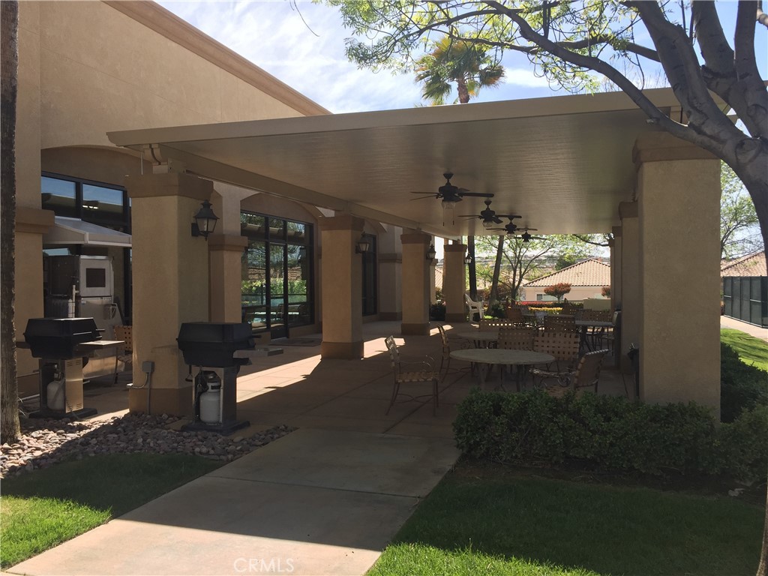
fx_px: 643
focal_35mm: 29
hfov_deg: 61.7
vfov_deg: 48.2
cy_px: 288
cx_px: 384
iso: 32
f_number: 2.2
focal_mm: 4.15
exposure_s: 1/1068
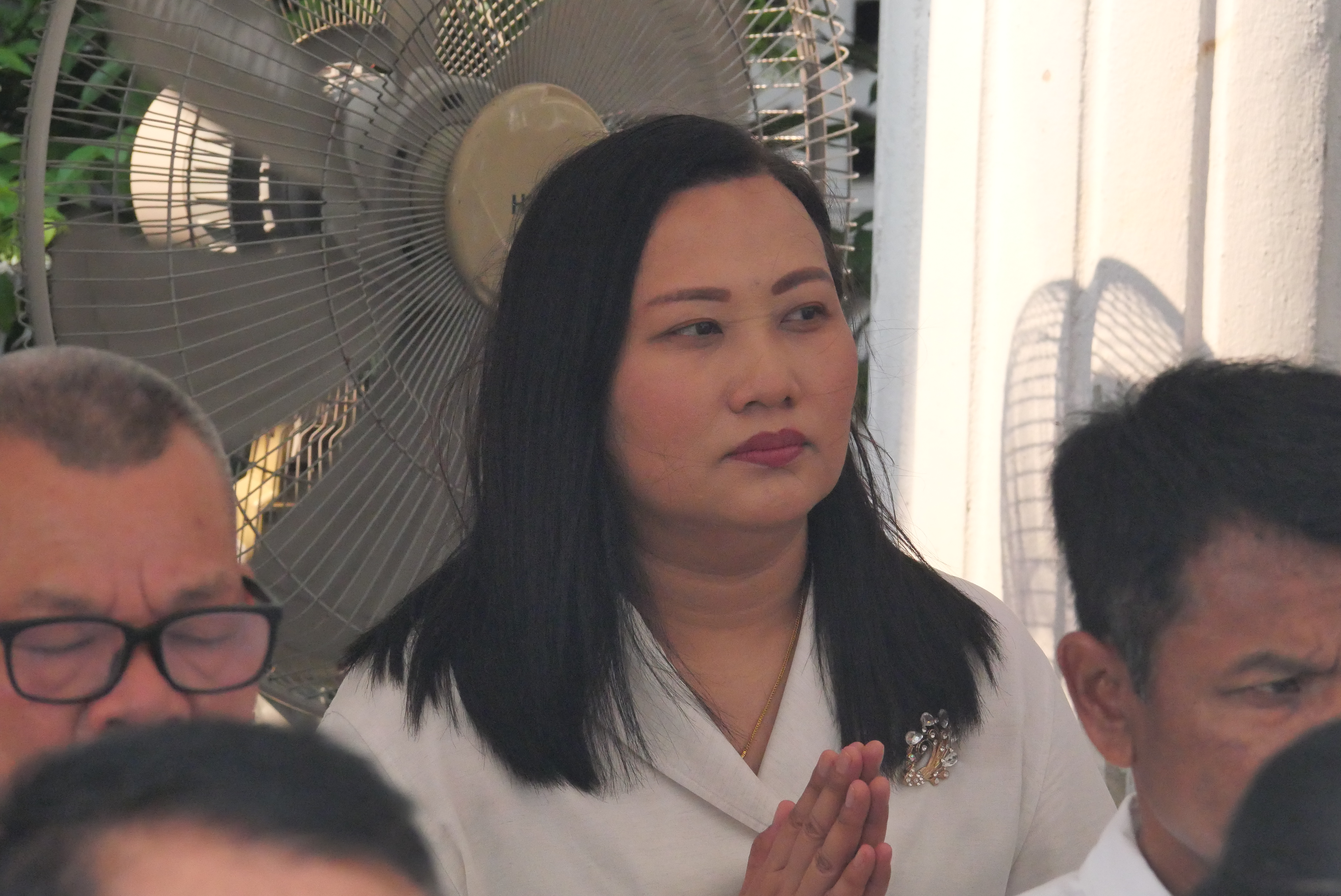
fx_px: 11592
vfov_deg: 4.4
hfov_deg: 6.6
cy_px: 448
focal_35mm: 311
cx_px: 670
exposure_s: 1/1000
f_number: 9
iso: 4000
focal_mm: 150
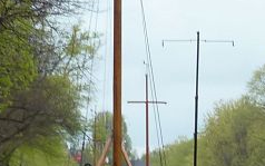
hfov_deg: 6.7
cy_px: 206
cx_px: 509
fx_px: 2204
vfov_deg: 4.3
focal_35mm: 305
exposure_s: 1/40
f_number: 4.1
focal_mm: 11
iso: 100
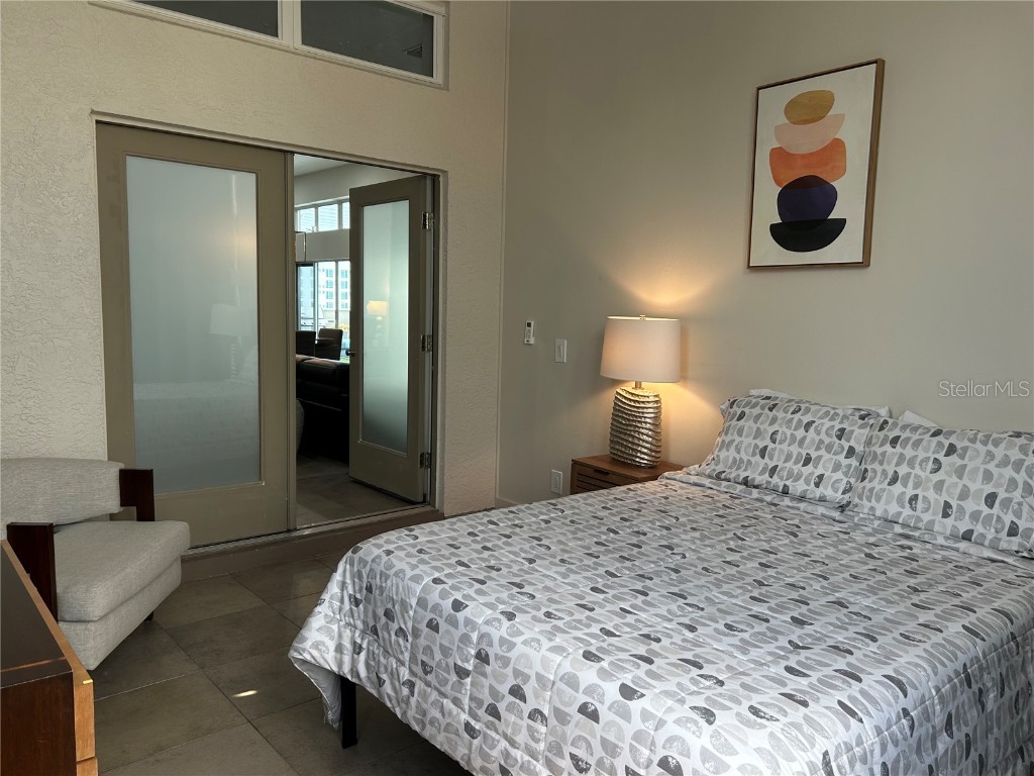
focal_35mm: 26
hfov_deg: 67.3
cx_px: 517
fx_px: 777
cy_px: 388
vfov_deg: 53.1
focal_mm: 5.7
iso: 50
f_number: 1.5
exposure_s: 1/120
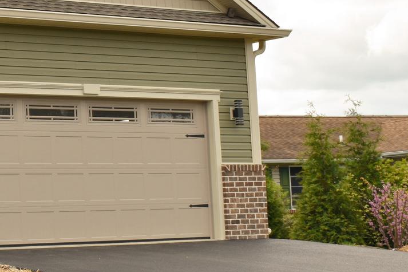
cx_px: -156
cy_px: 78
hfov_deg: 17.0
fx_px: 1269
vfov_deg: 12.2
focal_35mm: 112
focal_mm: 26
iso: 100
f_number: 9
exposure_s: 1/200
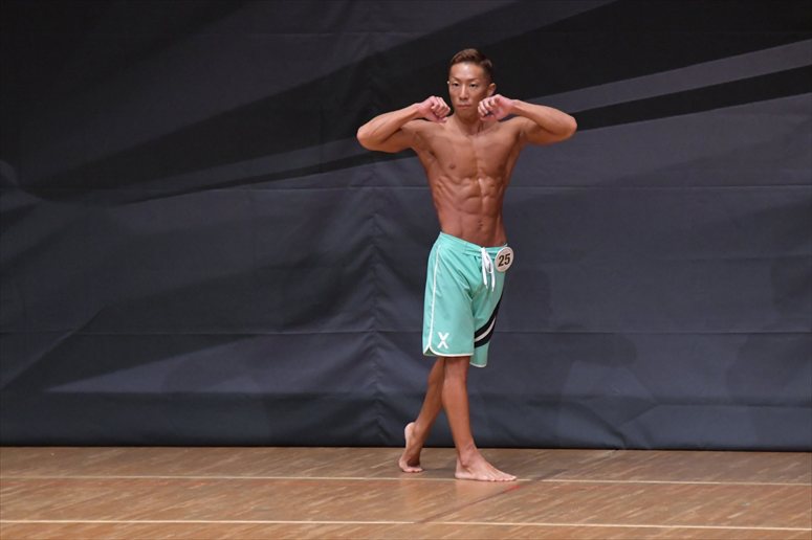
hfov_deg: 6.5
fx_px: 7102
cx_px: 406
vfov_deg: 4.4
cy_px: 270
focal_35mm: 315
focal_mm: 210
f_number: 5.6
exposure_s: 1/400
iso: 6400
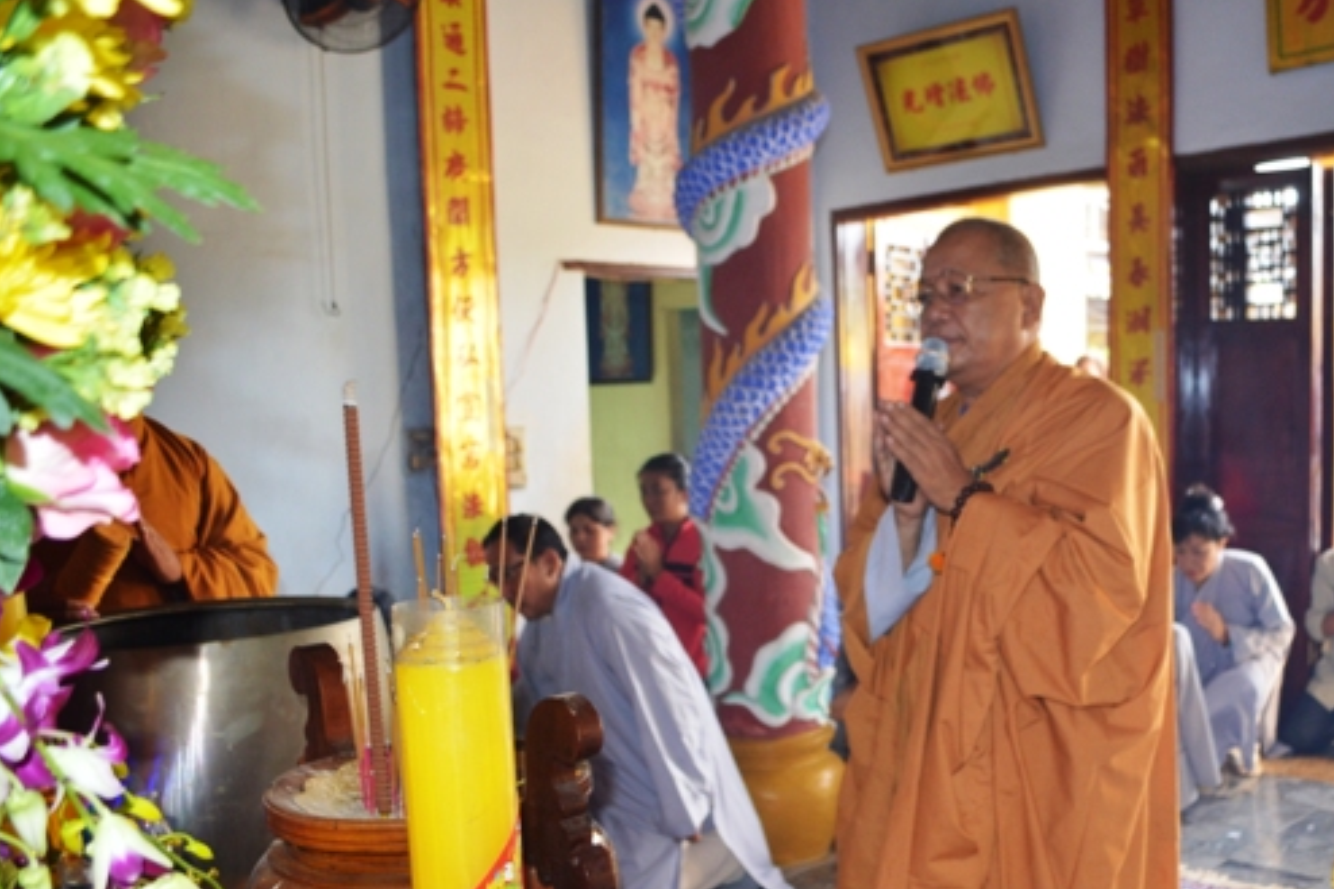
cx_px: 851
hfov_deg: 53.7
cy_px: 557
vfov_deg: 37.6
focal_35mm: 35
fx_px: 1296
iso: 400
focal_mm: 18
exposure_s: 1/100
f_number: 4
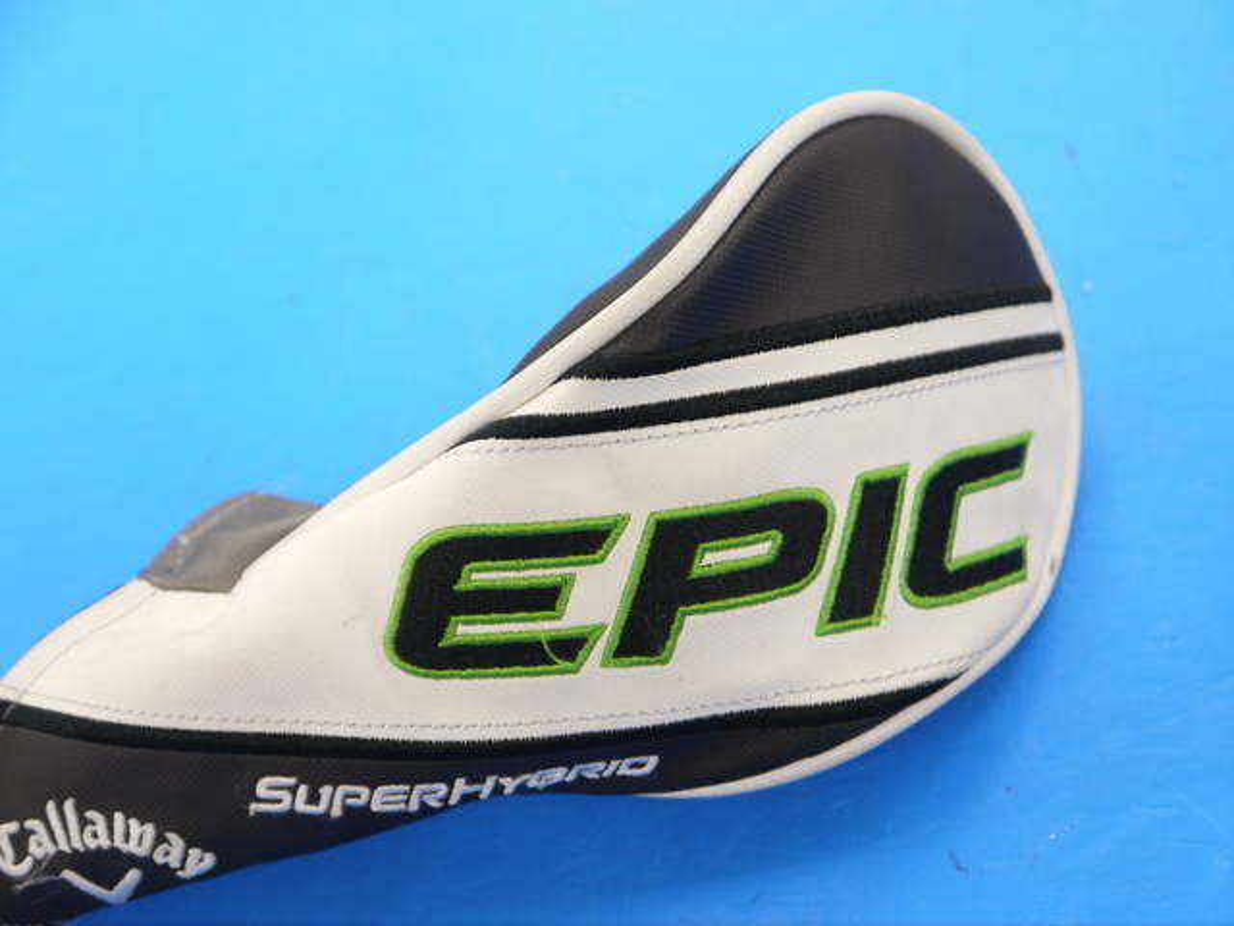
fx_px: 2210
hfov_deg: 31.2
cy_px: 463
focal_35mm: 62
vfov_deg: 23.7
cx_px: 617
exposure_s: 1/60
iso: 400
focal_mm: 31
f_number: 5
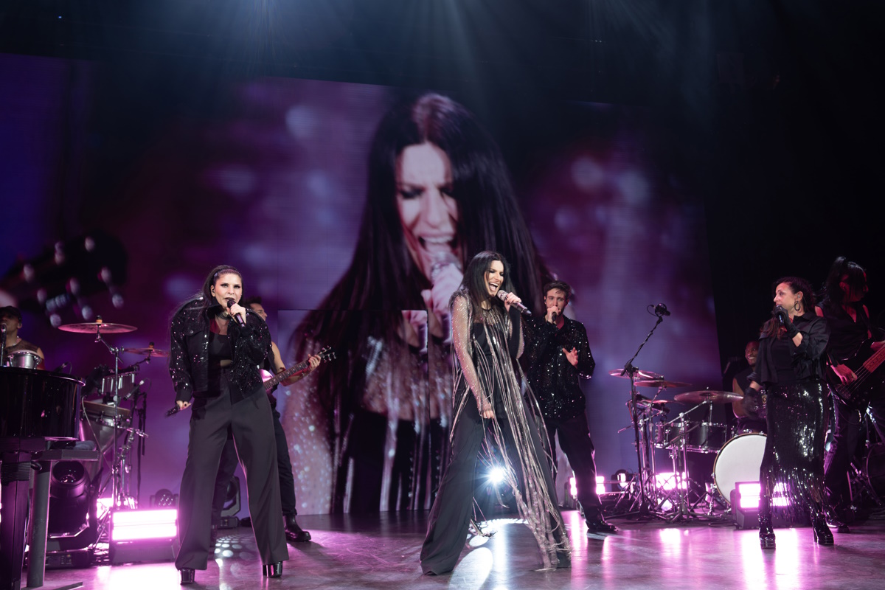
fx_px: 860
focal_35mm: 35
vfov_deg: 37.9
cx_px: 442
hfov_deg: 54.4
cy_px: 295
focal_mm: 35
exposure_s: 1/70
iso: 125
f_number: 3.2
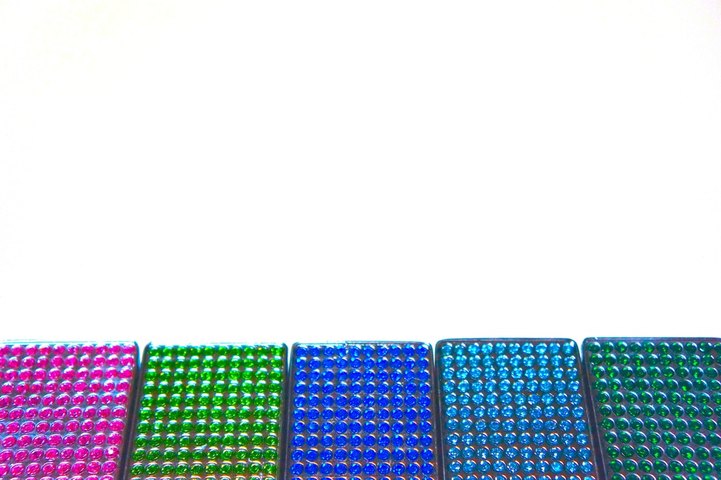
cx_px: 360
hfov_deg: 36.9
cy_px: 240
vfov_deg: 25.0
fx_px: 1081
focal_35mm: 54
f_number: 4.5
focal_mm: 36
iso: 800
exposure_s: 1/60
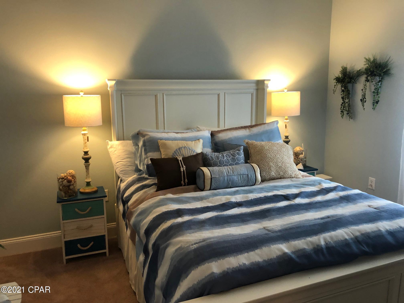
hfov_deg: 63.4
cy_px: 152
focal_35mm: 28
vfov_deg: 49.7
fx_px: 327
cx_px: 202
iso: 40
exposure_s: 1/17
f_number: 1.8
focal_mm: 4
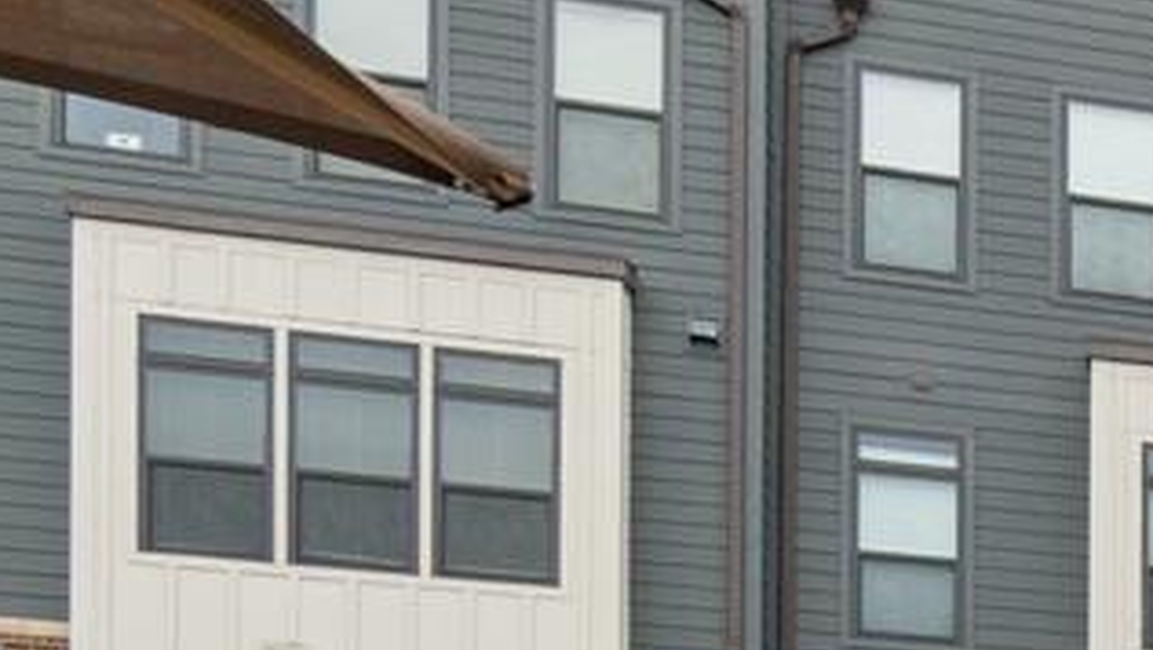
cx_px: 2317
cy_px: 1282
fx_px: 2630
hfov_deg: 17.5
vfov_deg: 12.5
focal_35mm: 86
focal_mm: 12
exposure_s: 1/160
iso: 200
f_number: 9
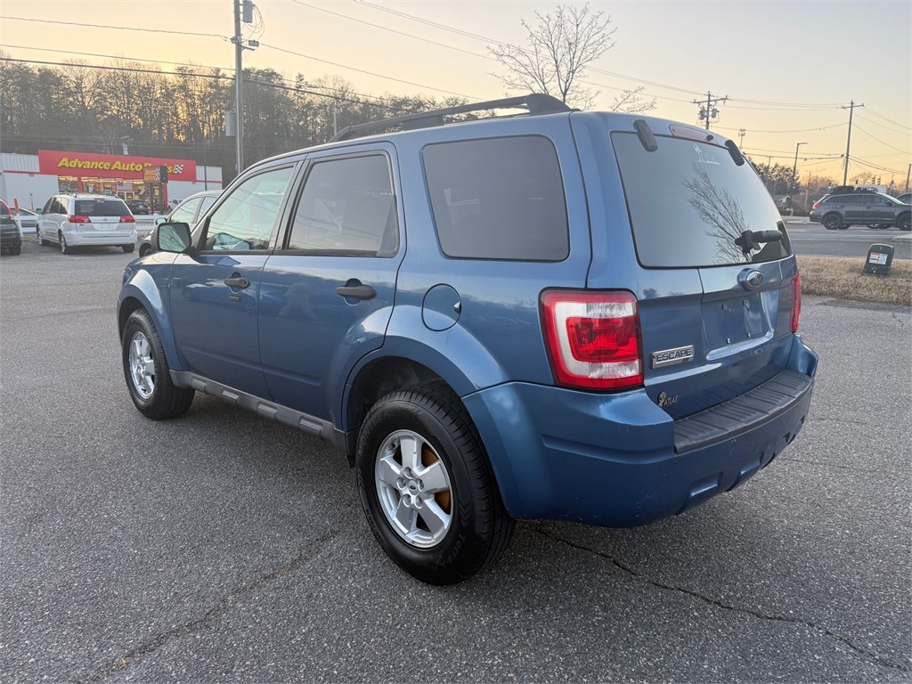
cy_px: 342
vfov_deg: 56.8
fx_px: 632
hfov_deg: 71.6
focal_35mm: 24
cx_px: 456
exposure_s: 1/421
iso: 100
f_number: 1.78
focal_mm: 6.76
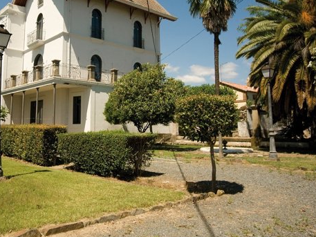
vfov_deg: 42.9
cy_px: 88
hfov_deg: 53.7
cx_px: 87
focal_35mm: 33
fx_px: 299
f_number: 4
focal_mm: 15
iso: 200
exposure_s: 1/4000
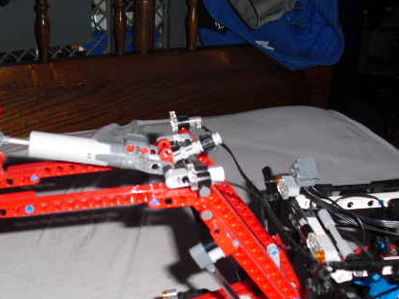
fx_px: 634
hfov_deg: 34.4
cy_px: 216
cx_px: 117
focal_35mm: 55
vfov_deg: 26.3
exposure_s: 1/60
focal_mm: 6.3
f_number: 3.1
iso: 100
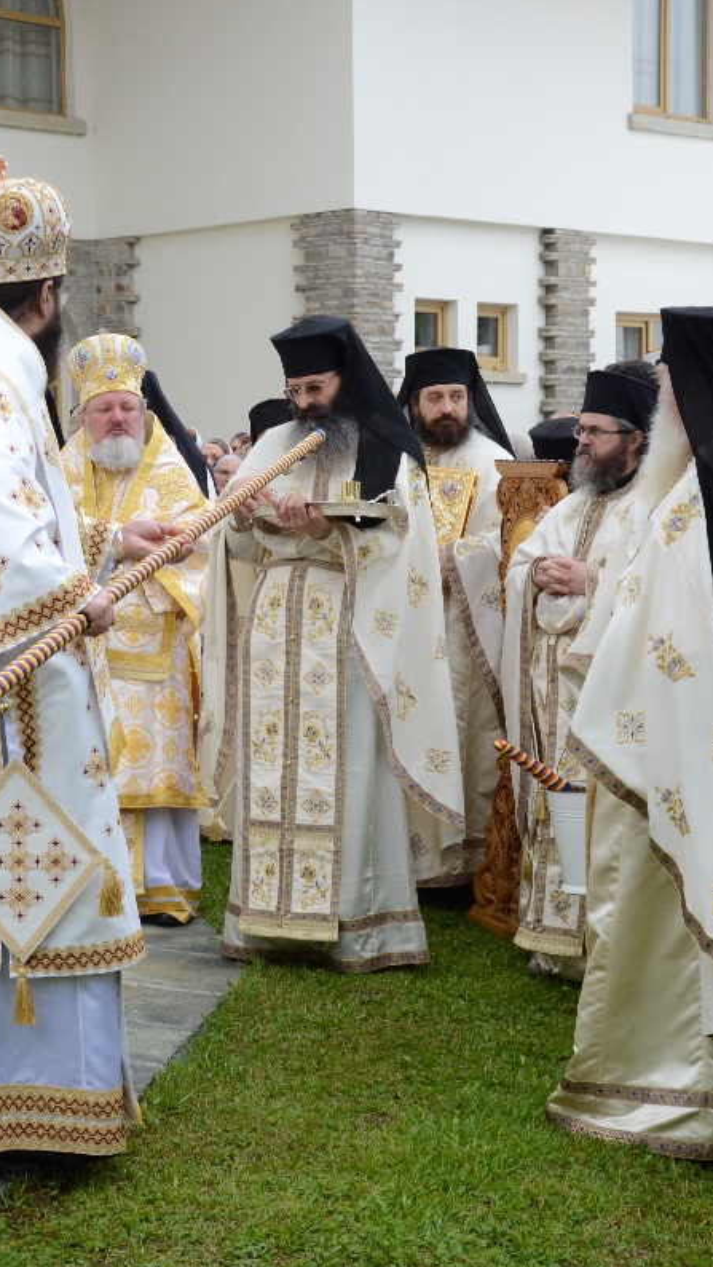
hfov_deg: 15.8
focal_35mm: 76
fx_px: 2553
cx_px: 124
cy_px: 634
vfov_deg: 27.9
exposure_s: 1/200
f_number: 8
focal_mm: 32
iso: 1000
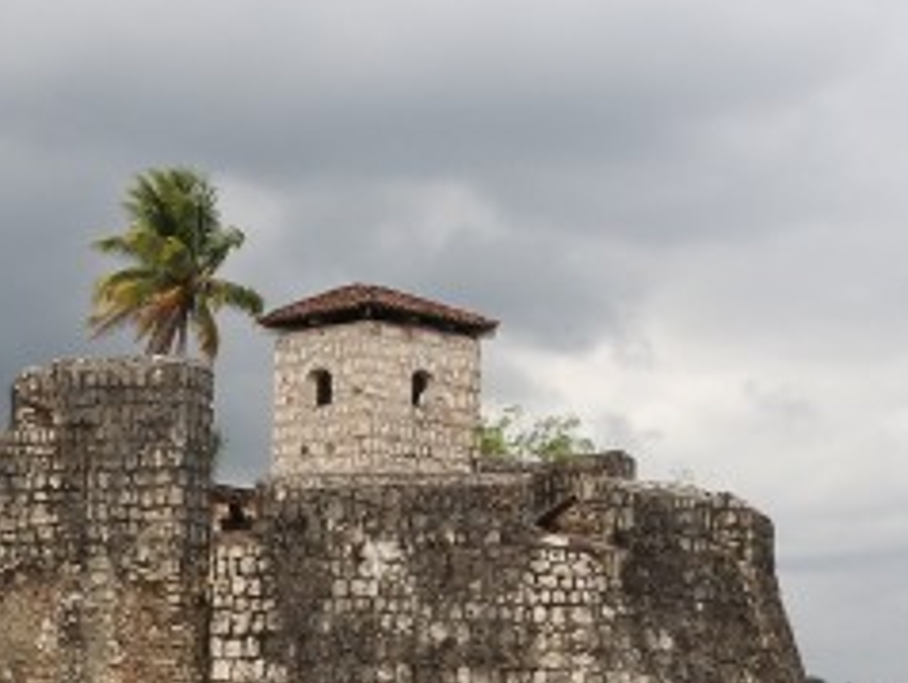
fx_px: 2468
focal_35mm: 94
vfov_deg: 15.6
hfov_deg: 20.2
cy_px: 572
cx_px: 15
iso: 100
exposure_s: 1/320
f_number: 3.5
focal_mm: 5
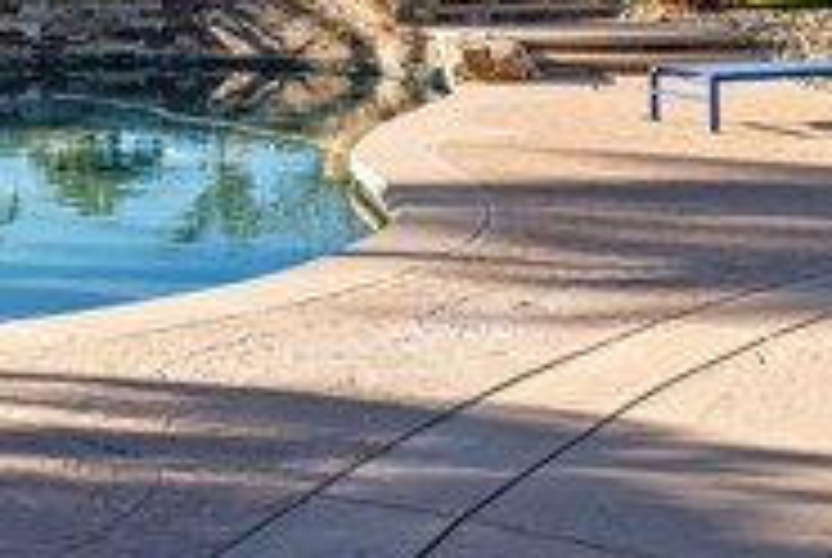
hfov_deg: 26.0
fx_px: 1759
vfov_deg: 17.6
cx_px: 144
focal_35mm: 76
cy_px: 7
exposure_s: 1/200
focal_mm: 22
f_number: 9
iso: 100
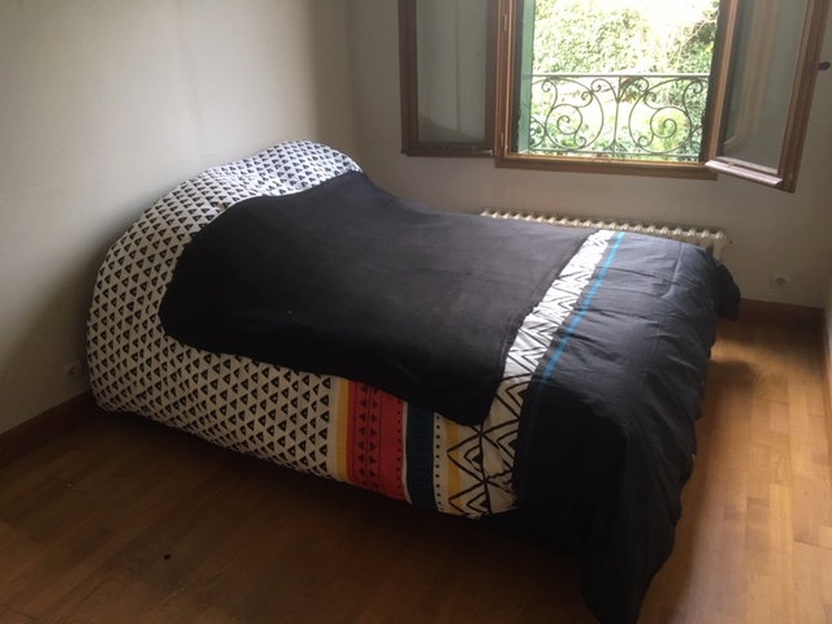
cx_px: 416
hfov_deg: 61.7
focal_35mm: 29
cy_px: 312
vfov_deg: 48.2
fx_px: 697
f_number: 2.2
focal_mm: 4.15
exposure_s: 1/33
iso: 125
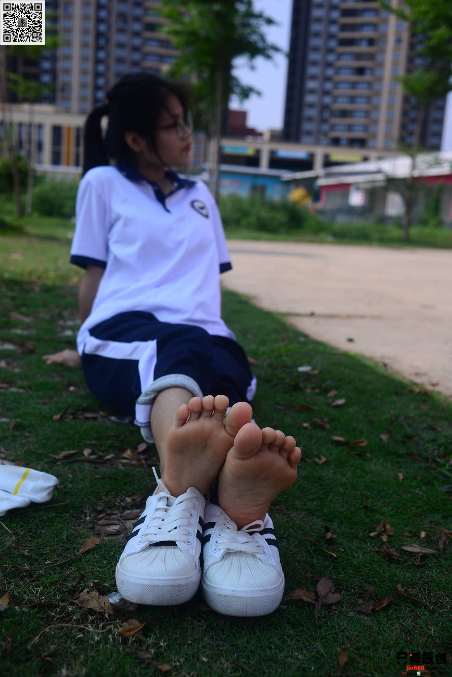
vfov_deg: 54.4
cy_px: 338
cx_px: 226
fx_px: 658
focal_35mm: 35
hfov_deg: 37.9
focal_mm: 35
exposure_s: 1/640
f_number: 5.6
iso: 100
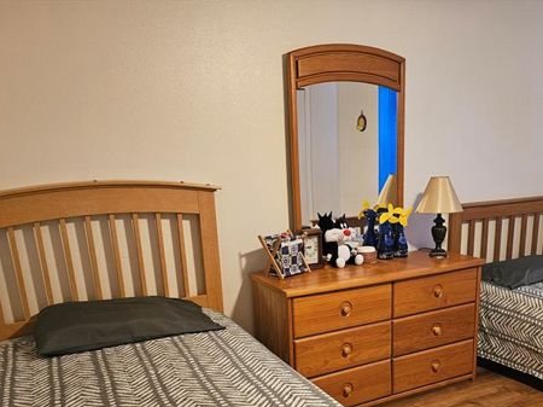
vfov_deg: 38.4
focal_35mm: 36
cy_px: 316
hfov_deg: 50.9
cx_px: 340
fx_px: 564
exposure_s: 1/30
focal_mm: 6.3
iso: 500
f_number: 1.7
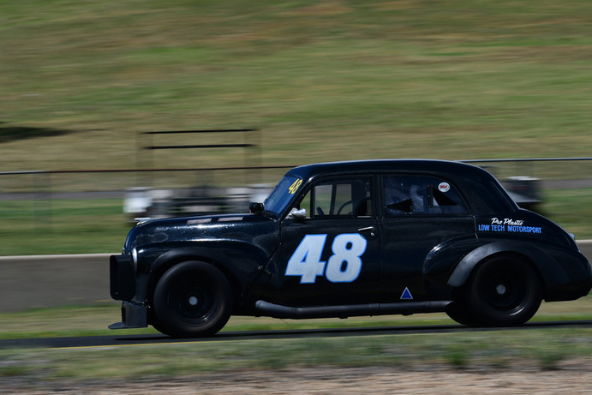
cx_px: 307
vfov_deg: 6.5
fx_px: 3487
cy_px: 174
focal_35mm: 212
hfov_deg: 9.7
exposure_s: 1/200
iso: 160
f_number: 14
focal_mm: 122
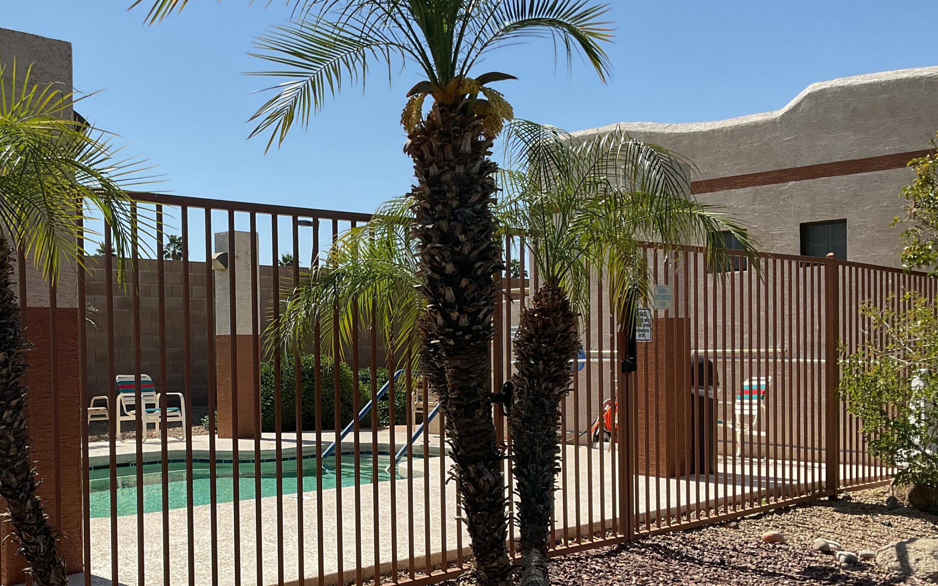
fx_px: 1074
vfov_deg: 30.4
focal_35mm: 42
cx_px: 311
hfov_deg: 46.4
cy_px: 375
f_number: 1.8
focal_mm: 3
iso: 16
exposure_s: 1/2227
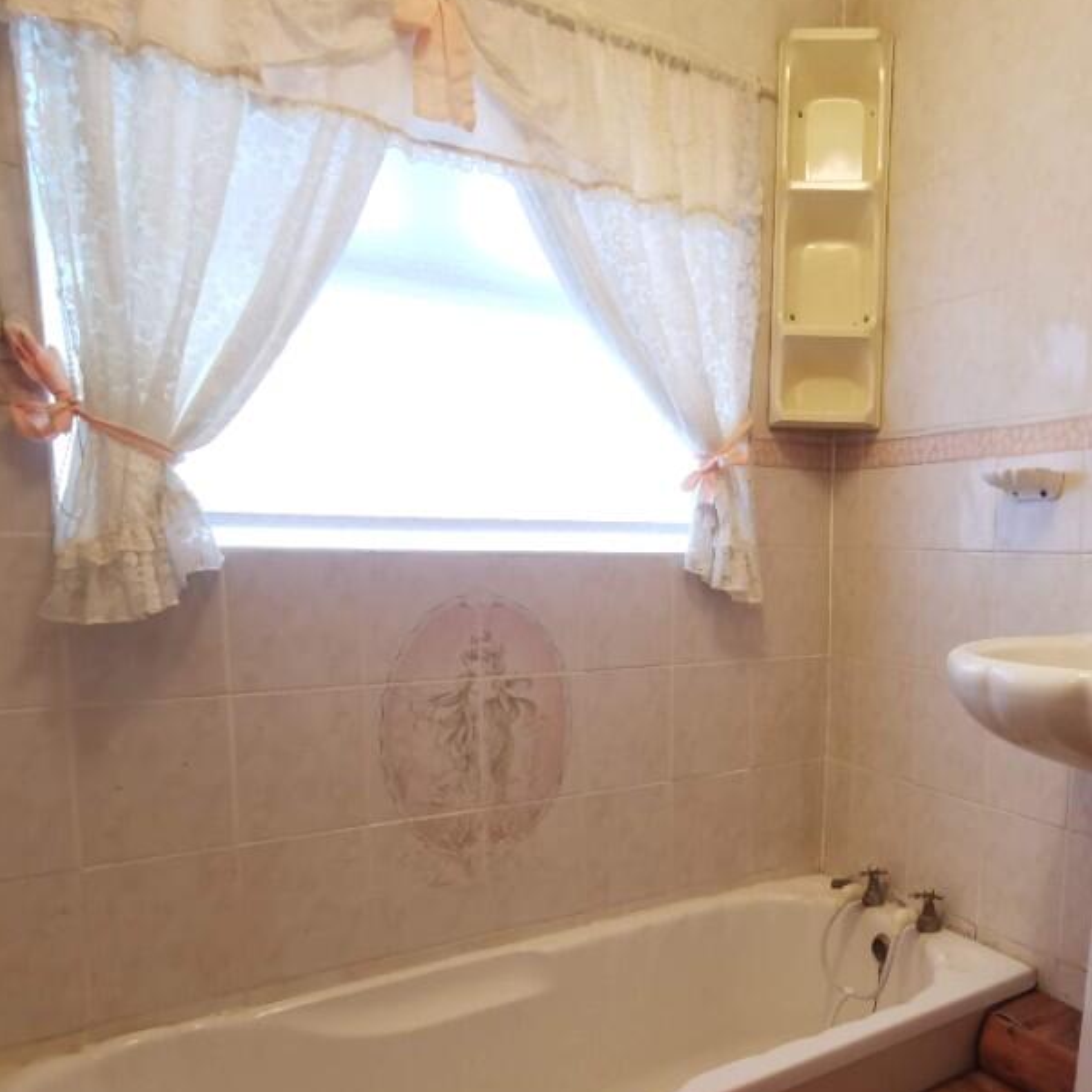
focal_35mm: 24
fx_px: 857
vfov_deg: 64.4
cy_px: 654
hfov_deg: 61.8
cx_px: 804
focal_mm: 2.26
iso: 400
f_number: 2.2
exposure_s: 1/25
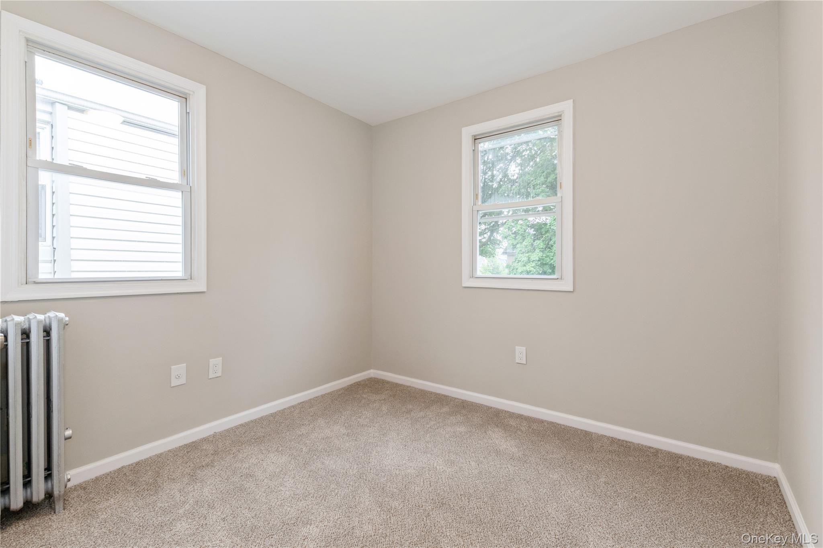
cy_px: 274
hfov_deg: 100.4
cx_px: 412
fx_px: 343
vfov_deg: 77.3
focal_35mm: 15
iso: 640
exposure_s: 1/15
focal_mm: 15
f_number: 14
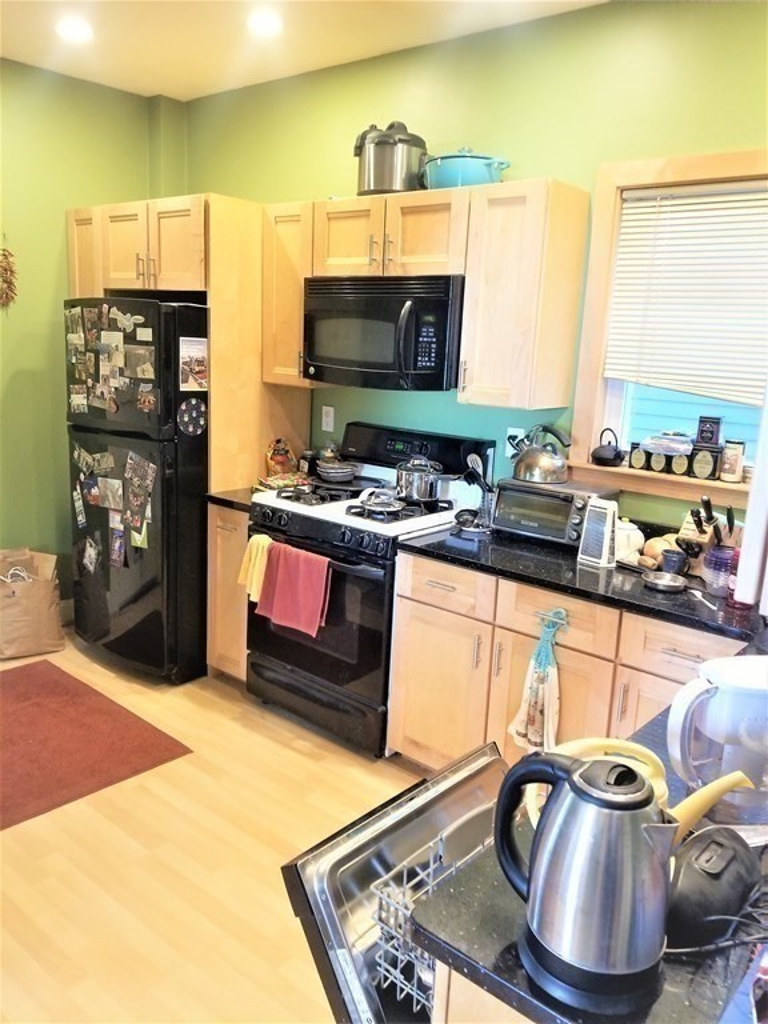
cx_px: 384
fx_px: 769
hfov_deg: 53.1
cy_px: 512
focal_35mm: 26
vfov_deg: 67.3
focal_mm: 4.25
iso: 250
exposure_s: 1/30
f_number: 1.7
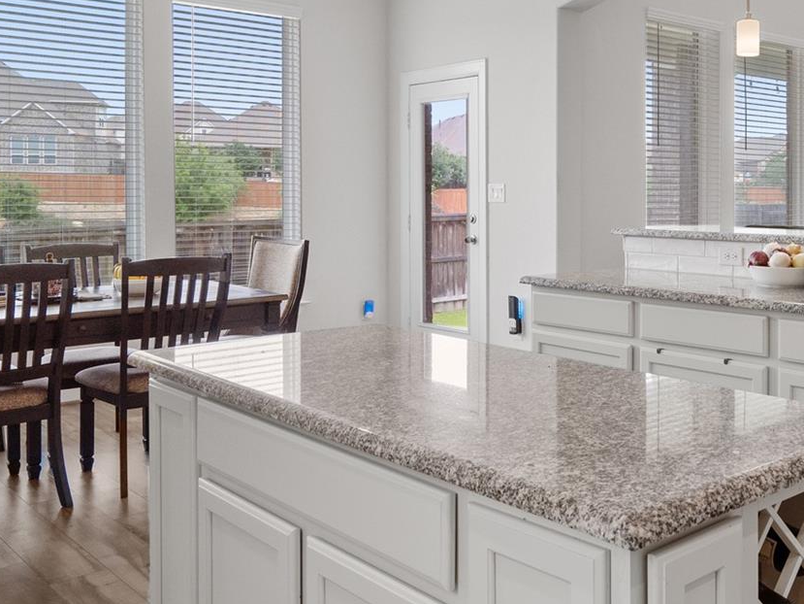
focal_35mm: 38
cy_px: 173
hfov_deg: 47.6
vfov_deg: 37.1
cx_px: 579
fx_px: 883
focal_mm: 16
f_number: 8
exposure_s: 1/10
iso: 500
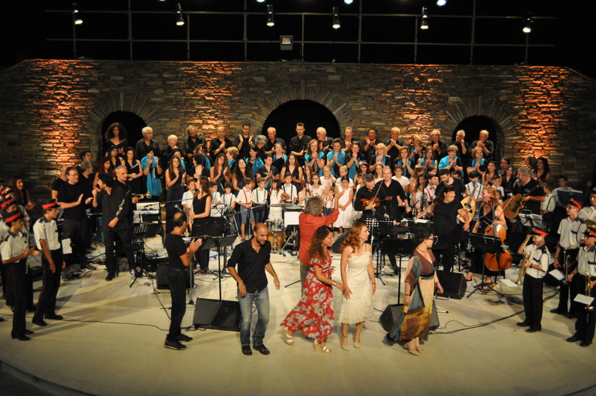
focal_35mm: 48
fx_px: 794
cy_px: 198
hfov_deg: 41.2
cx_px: 298
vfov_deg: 28.0
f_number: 4.8
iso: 2000
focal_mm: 32
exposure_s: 1/80
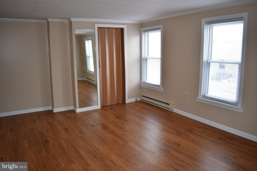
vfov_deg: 47.9
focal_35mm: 27
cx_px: 128
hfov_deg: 67.4
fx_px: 193
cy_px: 86
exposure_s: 1/200
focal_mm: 18
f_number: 3.5
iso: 320
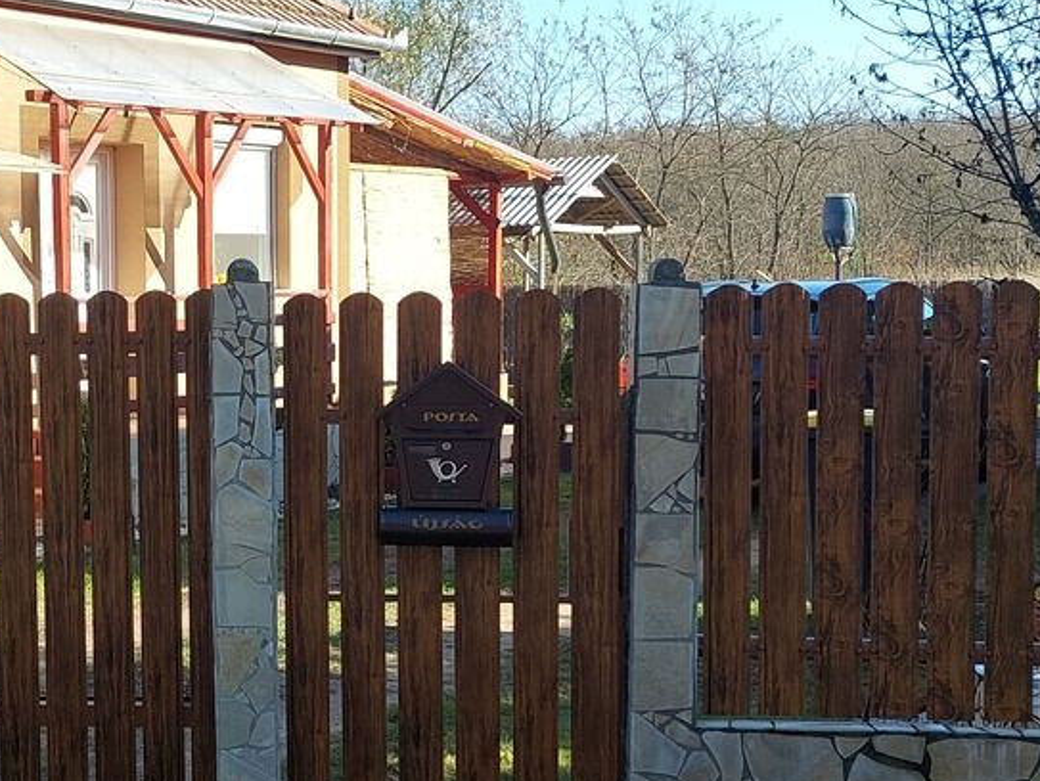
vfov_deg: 21.3
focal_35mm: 69
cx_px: 90
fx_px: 2074
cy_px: 474
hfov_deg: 27.1
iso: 40
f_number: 1.8
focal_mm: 5.23
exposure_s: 1/577
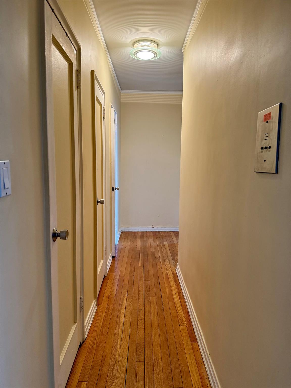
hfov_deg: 56.8
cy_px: 194
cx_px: 146
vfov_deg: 71.6
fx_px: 269
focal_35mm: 24
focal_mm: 6.76
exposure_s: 1/60
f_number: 1.78
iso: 200
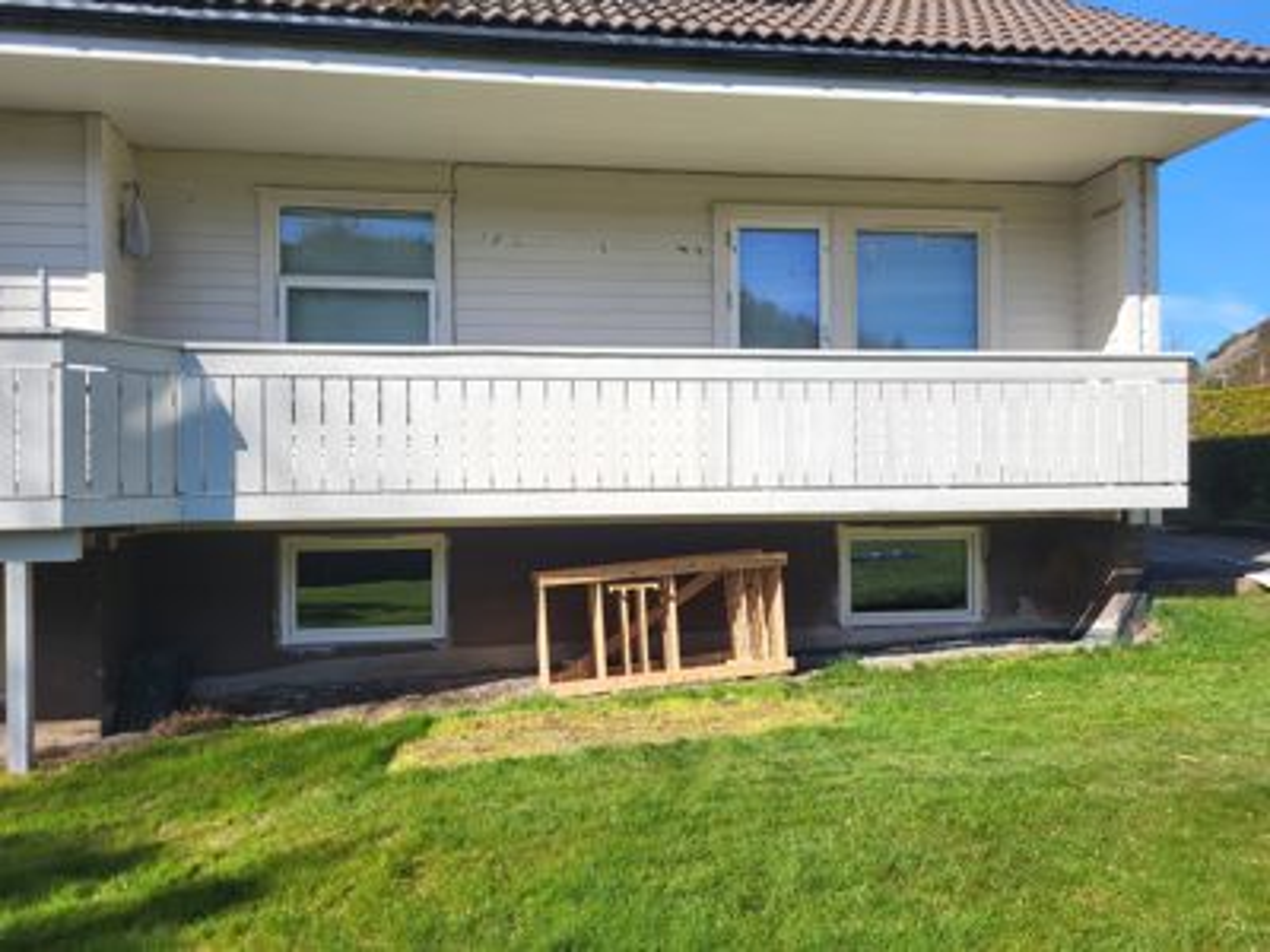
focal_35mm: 26
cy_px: 476
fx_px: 954
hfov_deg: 67.3
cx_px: 635
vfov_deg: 53.1
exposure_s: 1/1737
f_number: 1.8
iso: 40
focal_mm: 5.4
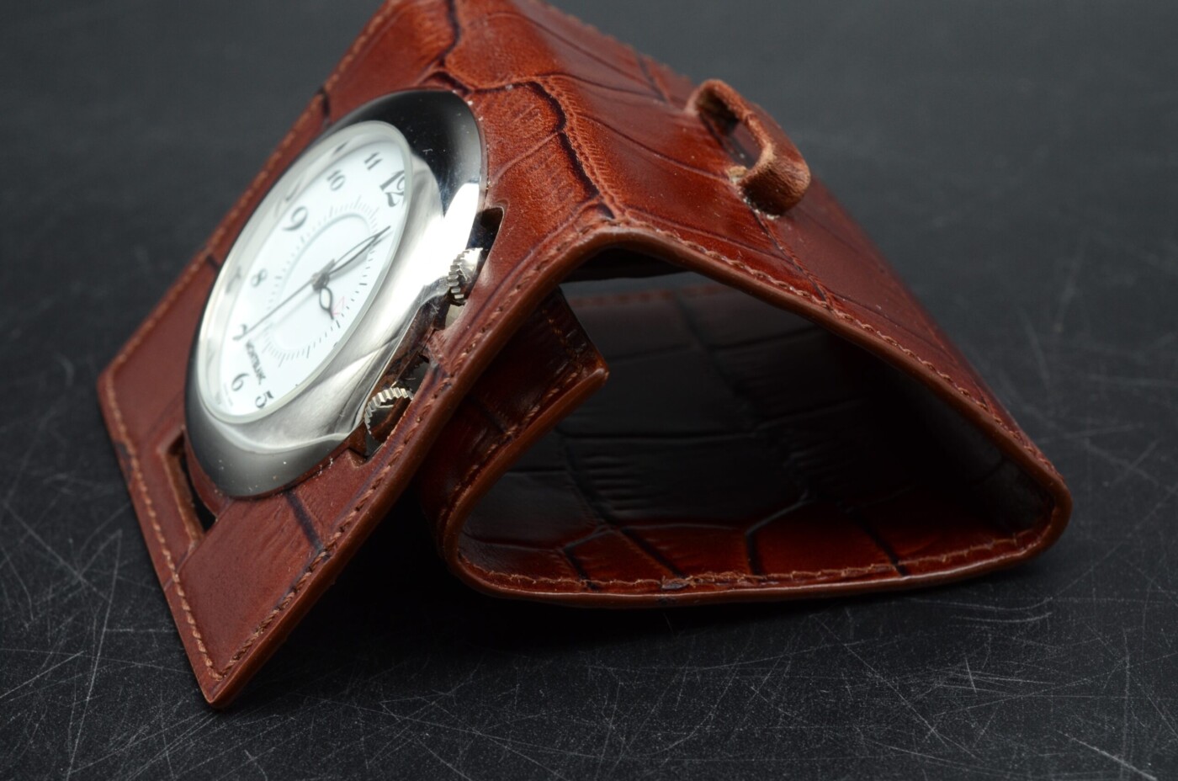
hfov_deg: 22.7
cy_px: 390
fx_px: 2940
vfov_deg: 15.1
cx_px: 589
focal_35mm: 90
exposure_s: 1/30
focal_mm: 60
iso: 500
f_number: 10
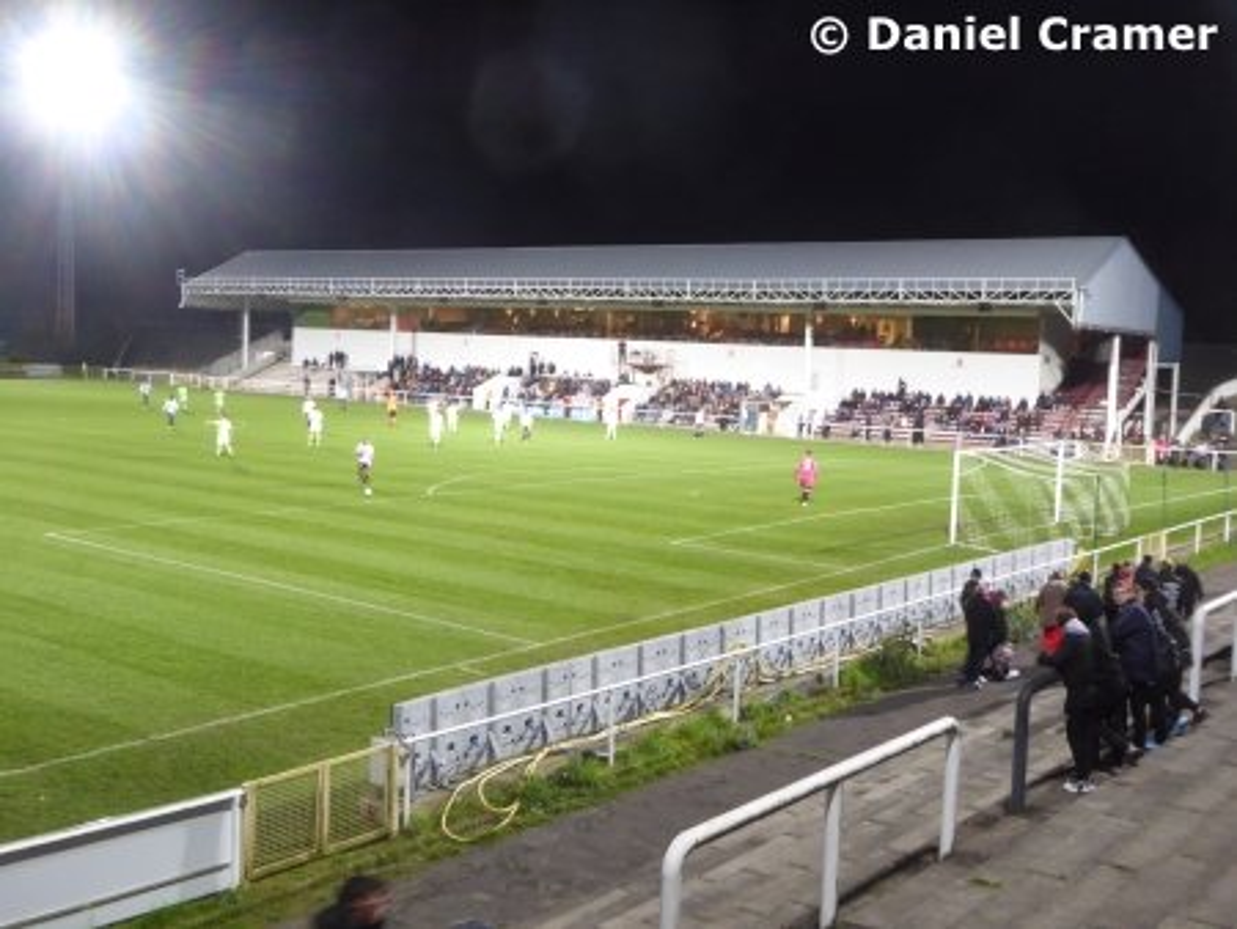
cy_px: 464
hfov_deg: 50.1
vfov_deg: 38.7
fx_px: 1323
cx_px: 618
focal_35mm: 37
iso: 400
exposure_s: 1/15
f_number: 5
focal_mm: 6.7
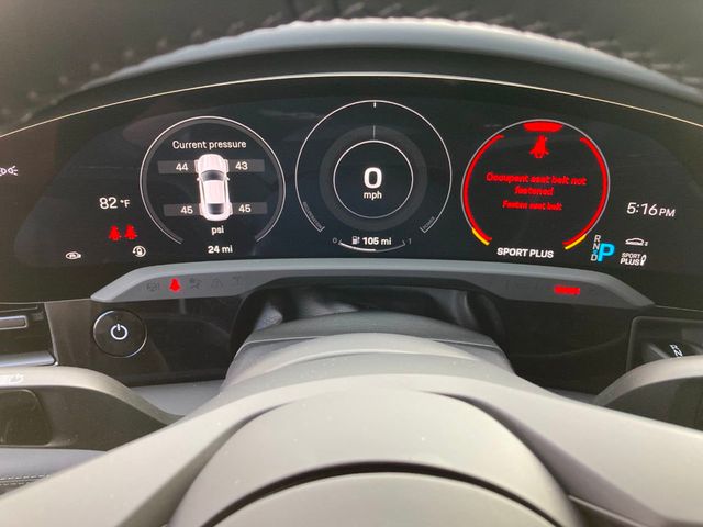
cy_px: 264
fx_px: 569
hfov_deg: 63.4
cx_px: 352
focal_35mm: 28
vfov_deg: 49.7
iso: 80
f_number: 1.8
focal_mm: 3.99
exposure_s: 1/117
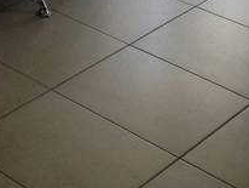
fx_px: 965
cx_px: -186
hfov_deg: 13.4
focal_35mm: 134
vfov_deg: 10.3
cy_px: -170
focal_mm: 4.28
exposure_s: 1/20
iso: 160
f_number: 2.4
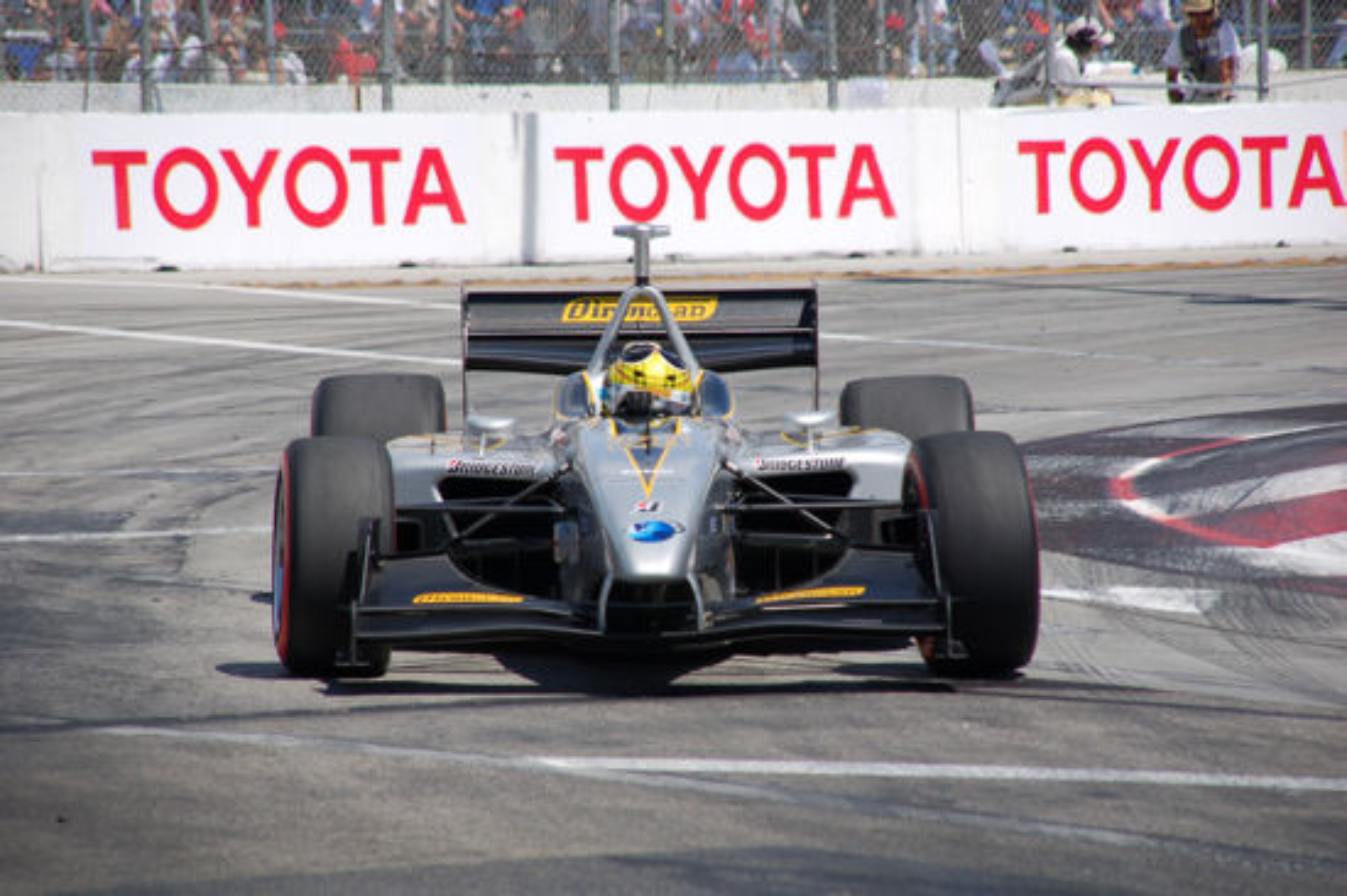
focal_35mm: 232
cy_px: 448
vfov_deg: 5.9
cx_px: 674
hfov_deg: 8.9
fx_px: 8694
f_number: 6.3
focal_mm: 155
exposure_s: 1/800
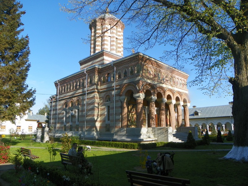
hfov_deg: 67.3
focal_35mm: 26
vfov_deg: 53.1
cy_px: 93
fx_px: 186
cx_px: 124
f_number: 5
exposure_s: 1/200
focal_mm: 4.6
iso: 64
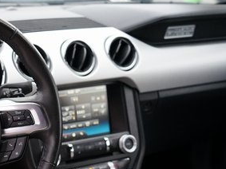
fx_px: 568
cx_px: 5
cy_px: 137
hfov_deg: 21.8
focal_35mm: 87
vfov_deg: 16.8
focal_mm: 40
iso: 1600
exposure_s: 1/160
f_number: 3.2
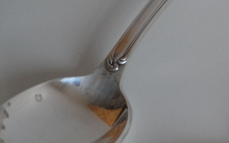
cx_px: 437
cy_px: -48
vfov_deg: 4.7
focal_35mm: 280
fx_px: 1748
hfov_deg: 7.3
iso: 400
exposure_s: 1/60
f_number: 5.3
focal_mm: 45
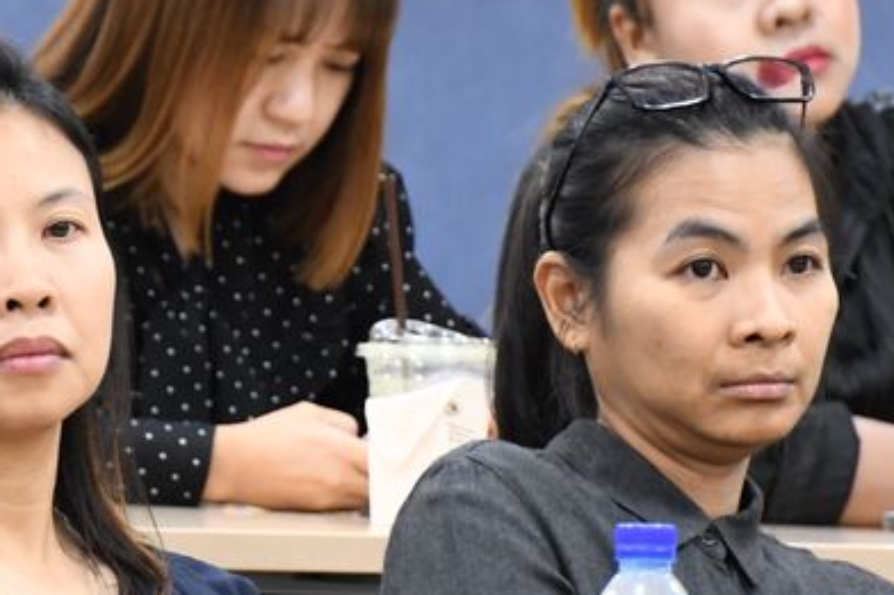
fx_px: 15563
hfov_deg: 3.3
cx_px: 228
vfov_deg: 2.2
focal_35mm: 627
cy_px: 350
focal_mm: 160
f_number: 6
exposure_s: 1/40
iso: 3200
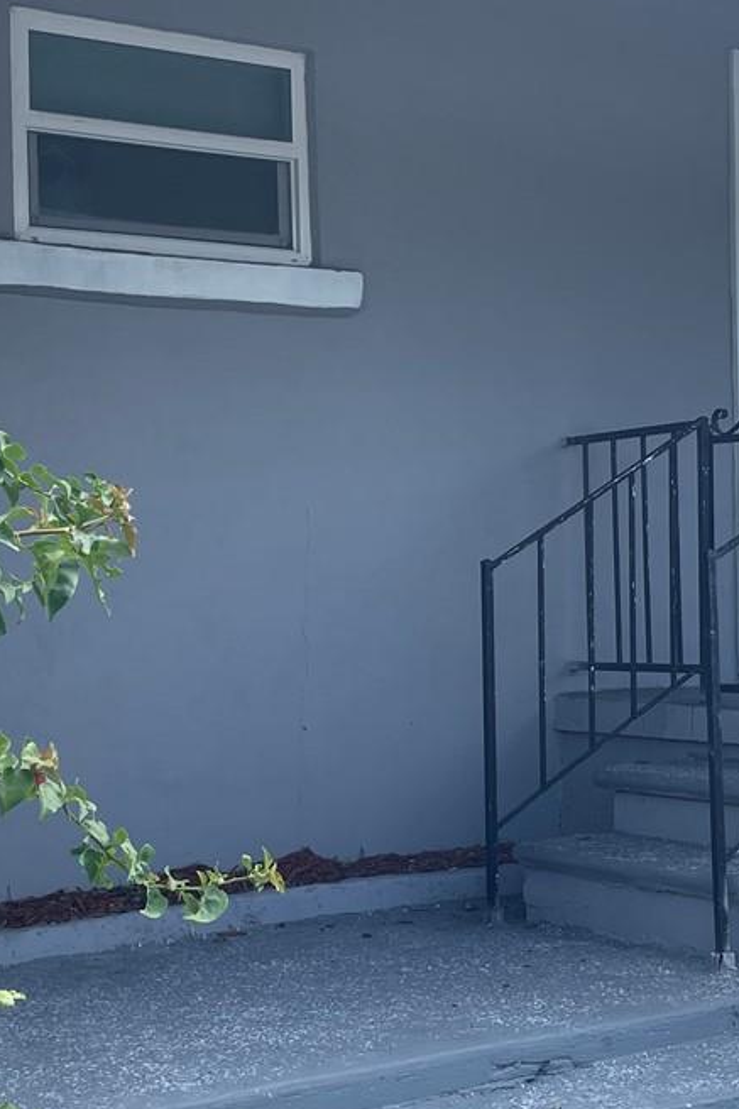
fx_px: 2033
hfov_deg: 20.5
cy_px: 554
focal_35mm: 66
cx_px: 534
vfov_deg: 30.5
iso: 32
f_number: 1.6
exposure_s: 1/1052
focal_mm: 4.2
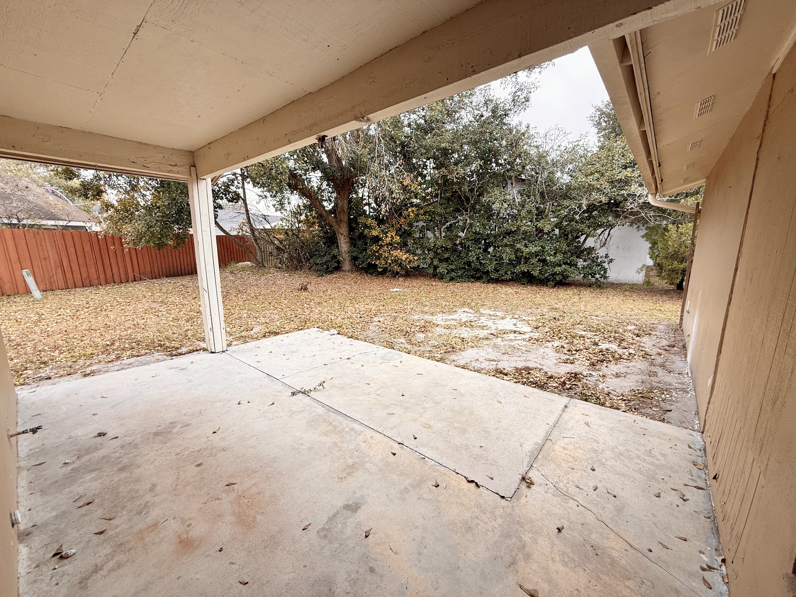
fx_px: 322
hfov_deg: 102.1
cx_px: 398
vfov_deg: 85.7
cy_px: 298
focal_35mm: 14
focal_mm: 2.22
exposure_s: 1/194
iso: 50
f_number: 2.2
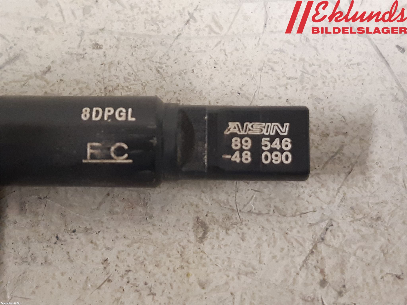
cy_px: 152
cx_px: 204
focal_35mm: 26
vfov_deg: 53.1
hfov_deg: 67.3
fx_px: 306
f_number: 1.7
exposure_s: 1/25
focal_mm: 3.93
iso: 250
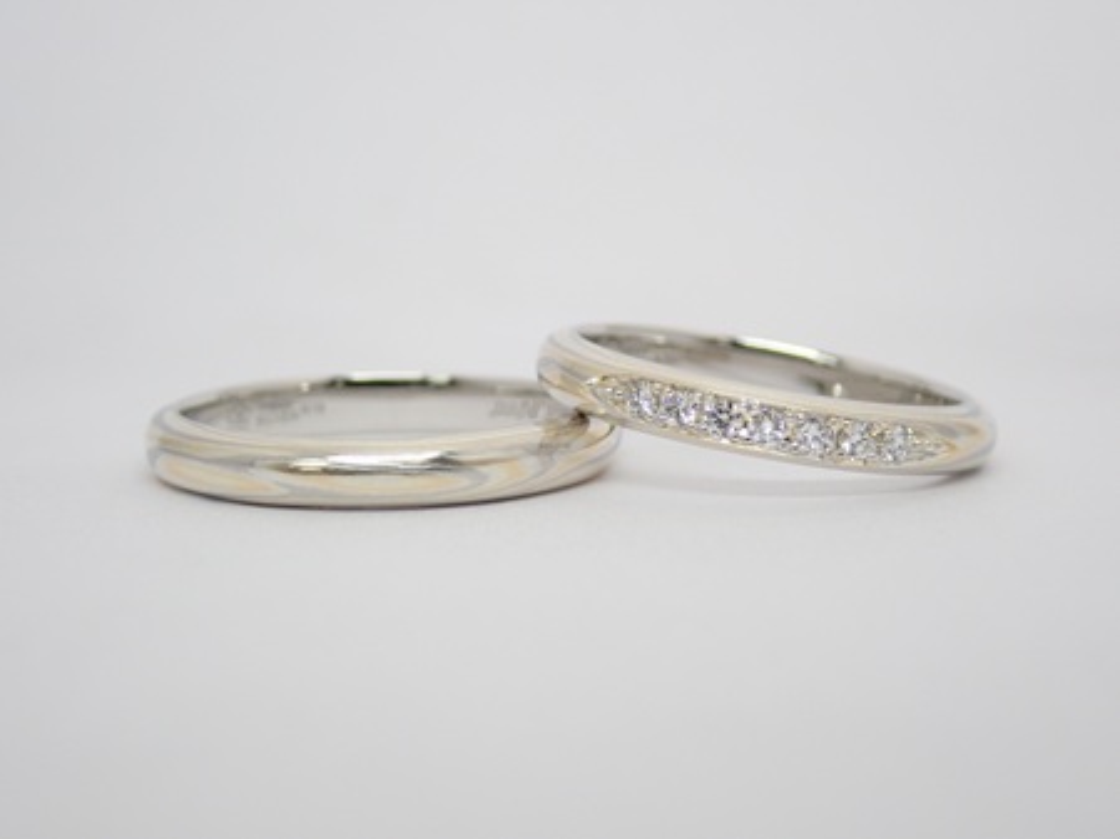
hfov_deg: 25.3
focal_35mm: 77
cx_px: 560
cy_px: 420
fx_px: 2490
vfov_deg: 19.1
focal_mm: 13.65
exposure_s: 1/125
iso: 200
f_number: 4.1
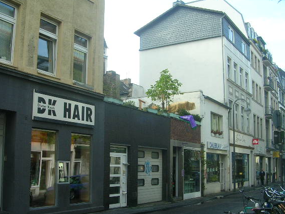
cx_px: 144
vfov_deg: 33.5
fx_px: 354
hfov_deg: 43.9
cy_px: 118
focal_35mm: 43
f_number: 2.8
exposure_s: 1/220
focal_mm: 5.8
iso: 50
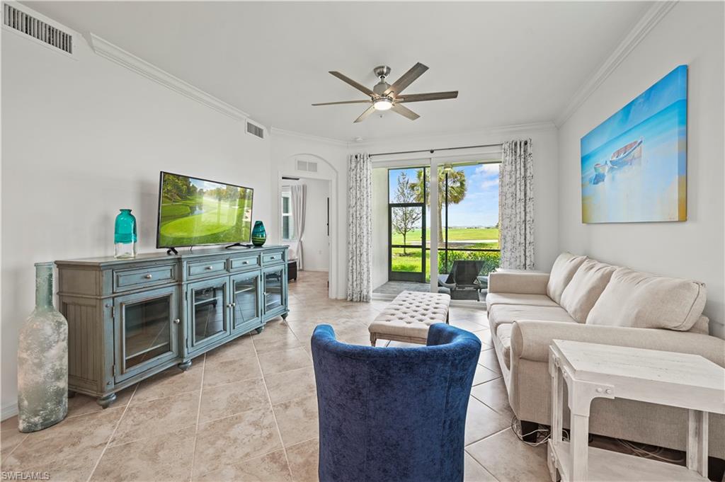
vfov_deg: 81.1
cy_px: 241
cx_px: 362
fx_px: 282
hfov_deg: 104.3
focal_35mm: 14
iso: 100
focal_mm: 14
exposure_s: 1.3
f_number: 8
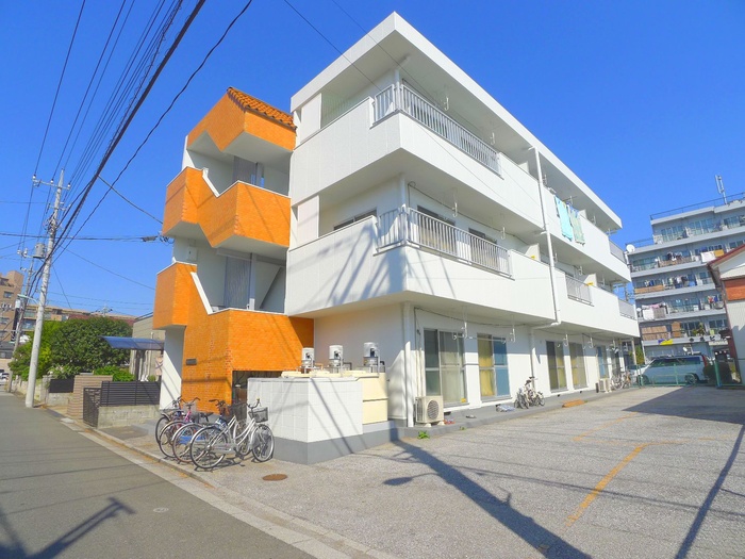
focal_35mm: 24
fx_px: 517
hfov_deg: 71.6
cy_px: 280
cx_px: 372
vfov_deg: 56.8
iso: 80
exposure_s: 1/800
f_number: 4
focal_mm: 5.1
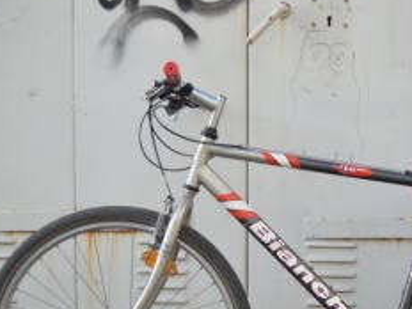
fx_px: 928
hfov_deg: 24.3
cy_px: 252
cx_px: 371
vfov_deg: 18.7
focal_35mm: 78
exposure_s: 1/100
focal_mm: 28
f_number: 4.5
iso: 100
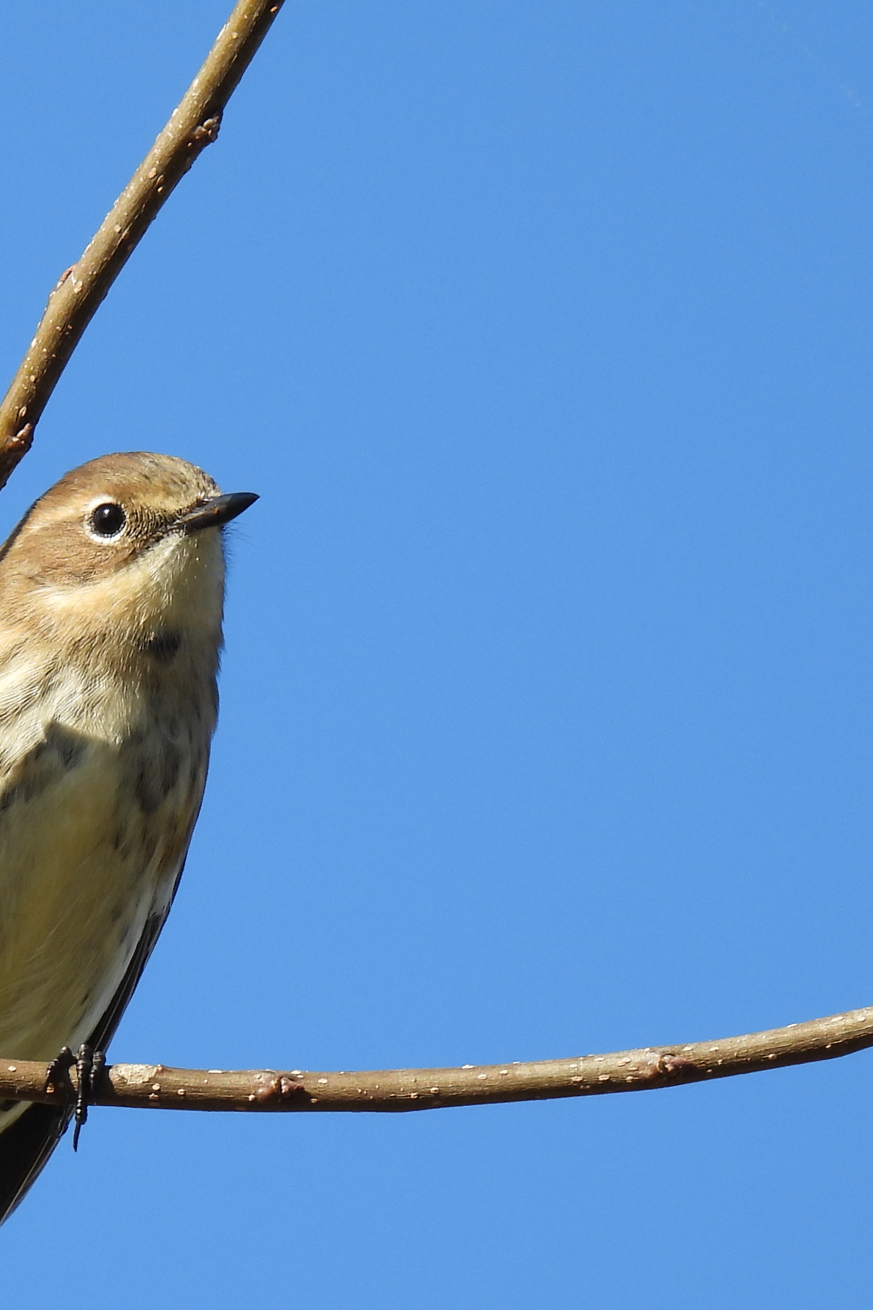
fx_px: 79801
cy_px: 805
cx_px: 15
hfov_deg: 0.6
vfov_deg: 0.9
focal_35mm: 2194
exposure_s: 1/320
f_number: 5.6
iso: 100
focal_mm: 196
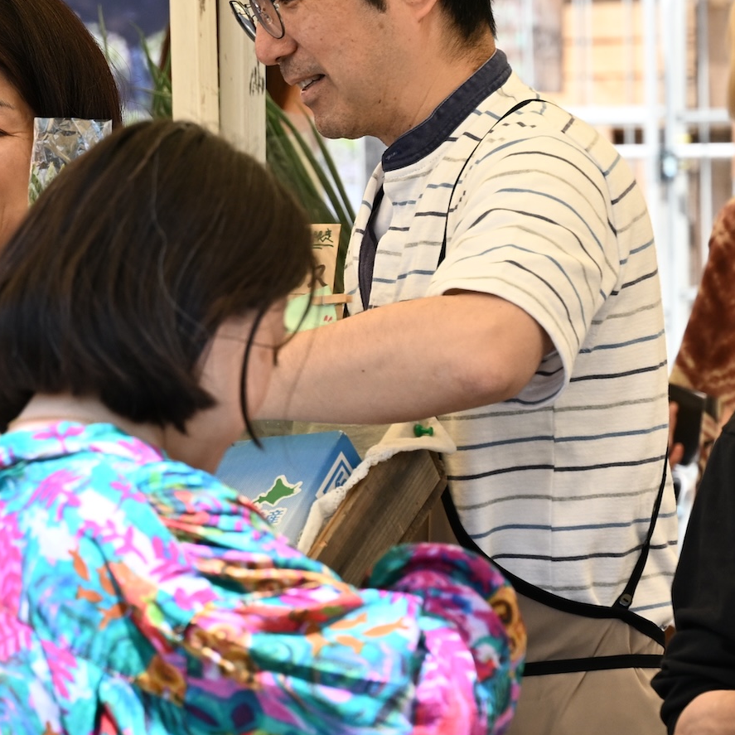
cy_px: 293
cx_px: -224
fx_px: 9278
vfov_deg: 4.5
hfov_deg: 4.5
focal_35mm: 386
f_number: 5.6
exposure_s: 1/320
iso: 200
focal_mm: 105
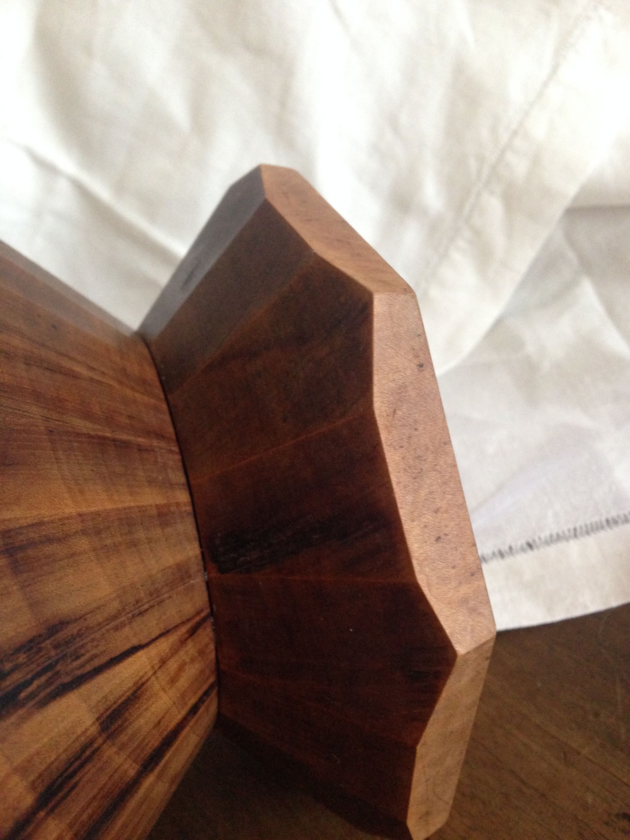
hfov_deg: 42.9
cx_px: 315
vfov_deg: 55.4
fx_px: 801
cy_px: 420
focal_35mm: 33
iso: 320
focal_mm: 4.12
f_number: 2.4
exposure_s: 1/20
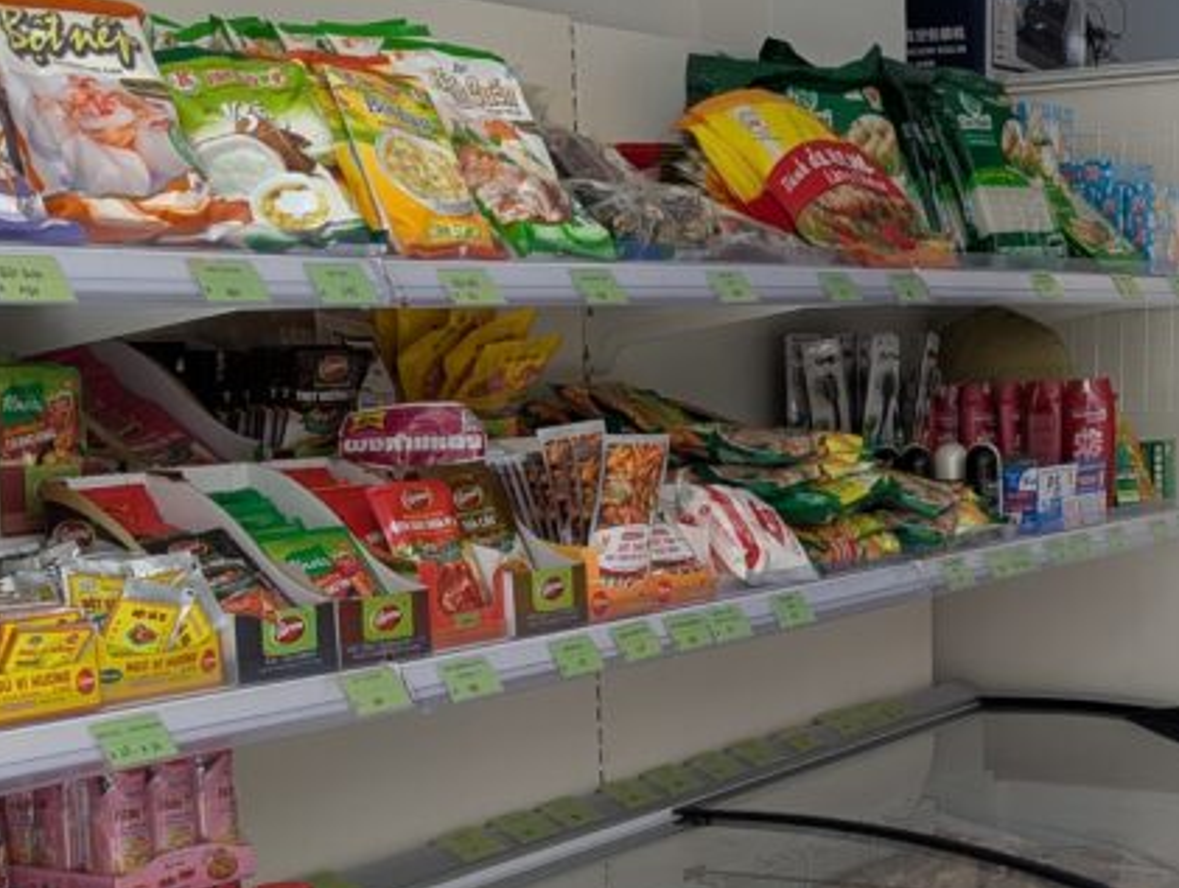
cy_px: 843
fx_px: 2490
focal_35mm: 73
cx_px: 795
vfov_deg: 19.7
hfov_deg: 26.5
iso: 41
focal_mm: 6.81
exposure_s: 1/249
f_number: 1.85
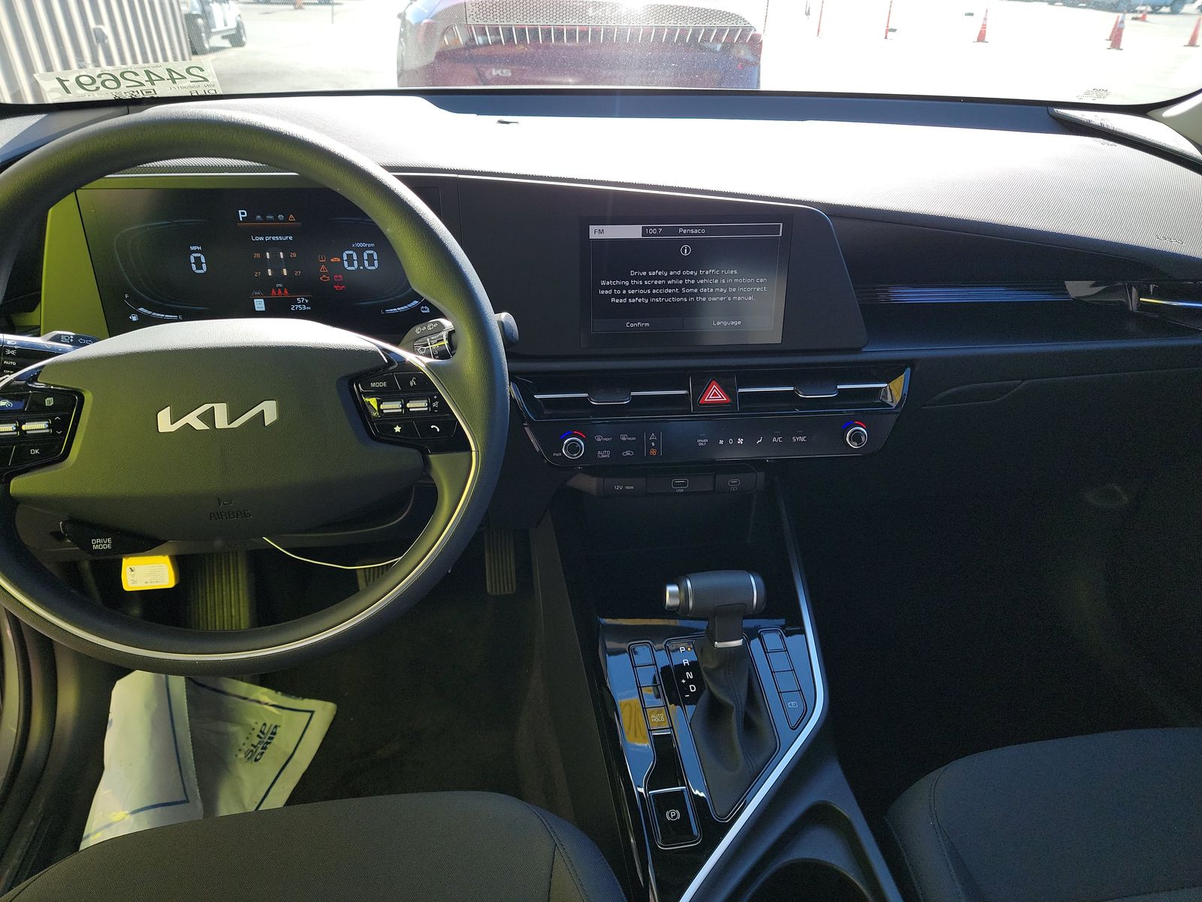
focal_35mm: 24
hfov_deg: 71.6
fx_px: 833
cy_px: 451
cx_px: 601
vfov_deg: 56.8
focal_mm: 6.7
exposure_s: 1/124
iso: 50
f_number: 1.8
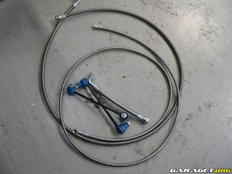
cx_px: 116
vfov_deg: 39.7
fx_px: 241
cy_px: 87
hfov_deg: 51.4
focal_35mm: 36
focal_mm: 6
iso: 200
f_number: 2.8
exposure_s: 1/15
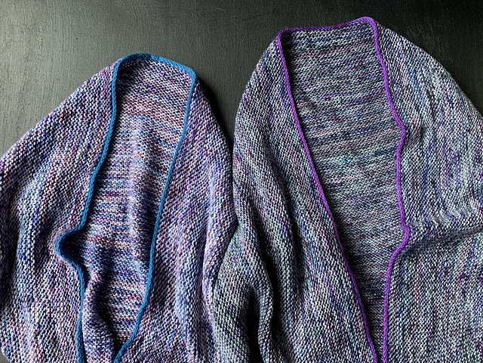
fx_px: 363
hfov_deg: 67.3
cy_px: 182
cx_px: 242
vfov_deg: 53.1
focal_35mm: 26
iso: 160
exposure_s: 1/60
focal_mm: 4.25
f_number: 1.8
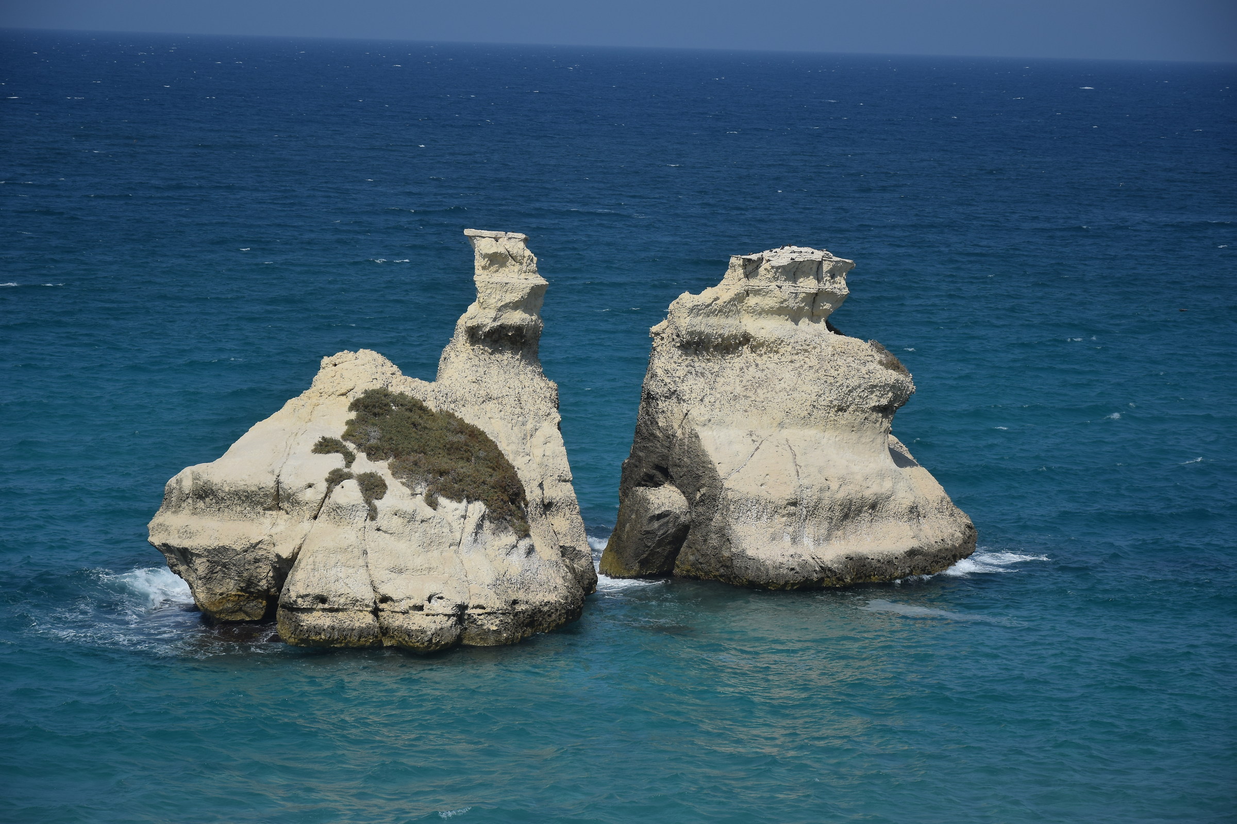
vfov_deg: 12.2
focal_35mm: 112
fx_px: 3865
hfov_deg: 18.2
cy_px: 412
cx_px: 618
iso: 100
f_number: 5.3
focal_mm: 75
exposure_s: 1/1250
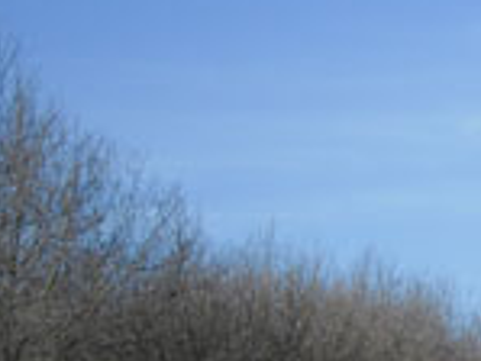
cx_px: 691
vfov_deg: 6.6
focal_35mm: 224
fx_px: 3115
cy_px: 422
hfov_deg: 8.7
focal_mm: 13.2
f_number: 3.9
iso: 80
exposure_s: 1/635
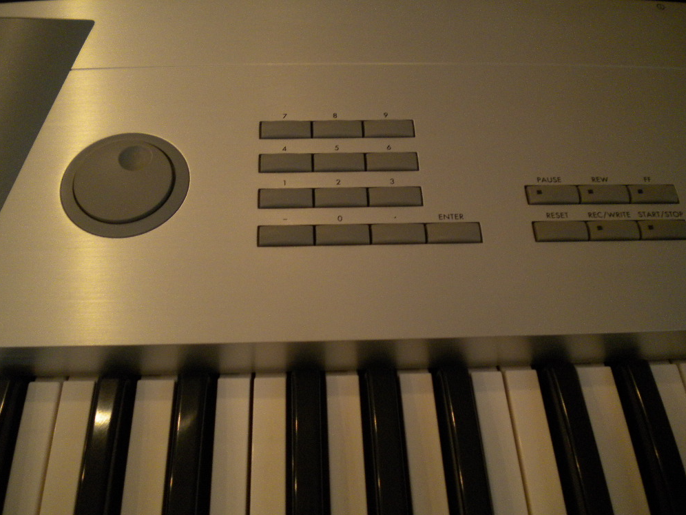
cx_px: 344
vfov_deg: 39.7
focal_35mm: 36
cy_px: 259
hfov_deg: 51.4
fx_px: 713
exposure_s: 1/60
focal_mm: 6.3
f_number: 3.1
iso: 370
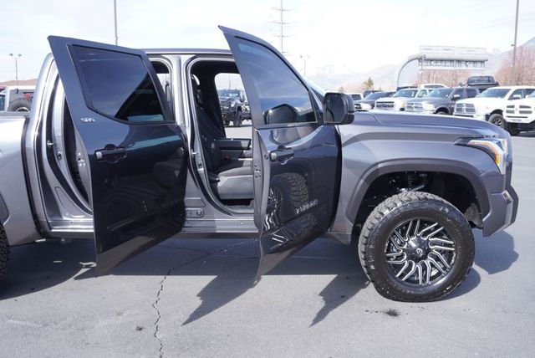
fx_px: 469
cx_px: 268
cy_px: 179
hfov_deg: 59.4
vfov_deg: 41.8
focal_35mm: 32
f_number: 6.3
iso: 100
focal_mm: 21
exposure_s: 1/160
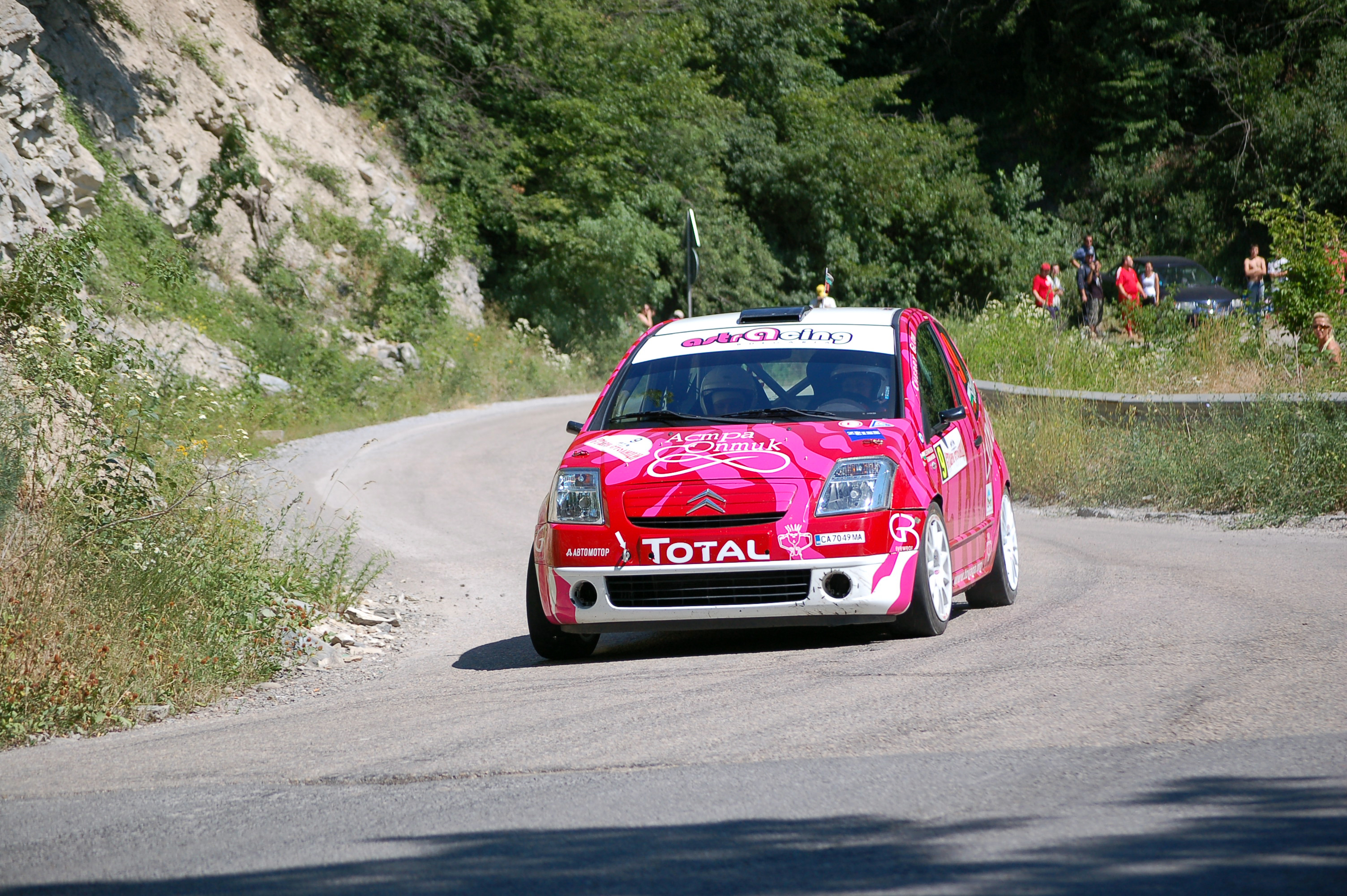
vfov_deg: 10.1
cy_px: 448
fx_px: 5047
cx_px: 674
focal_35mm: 135
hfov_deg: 15.2
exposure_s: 1/1250
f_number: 4.5
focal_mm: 90
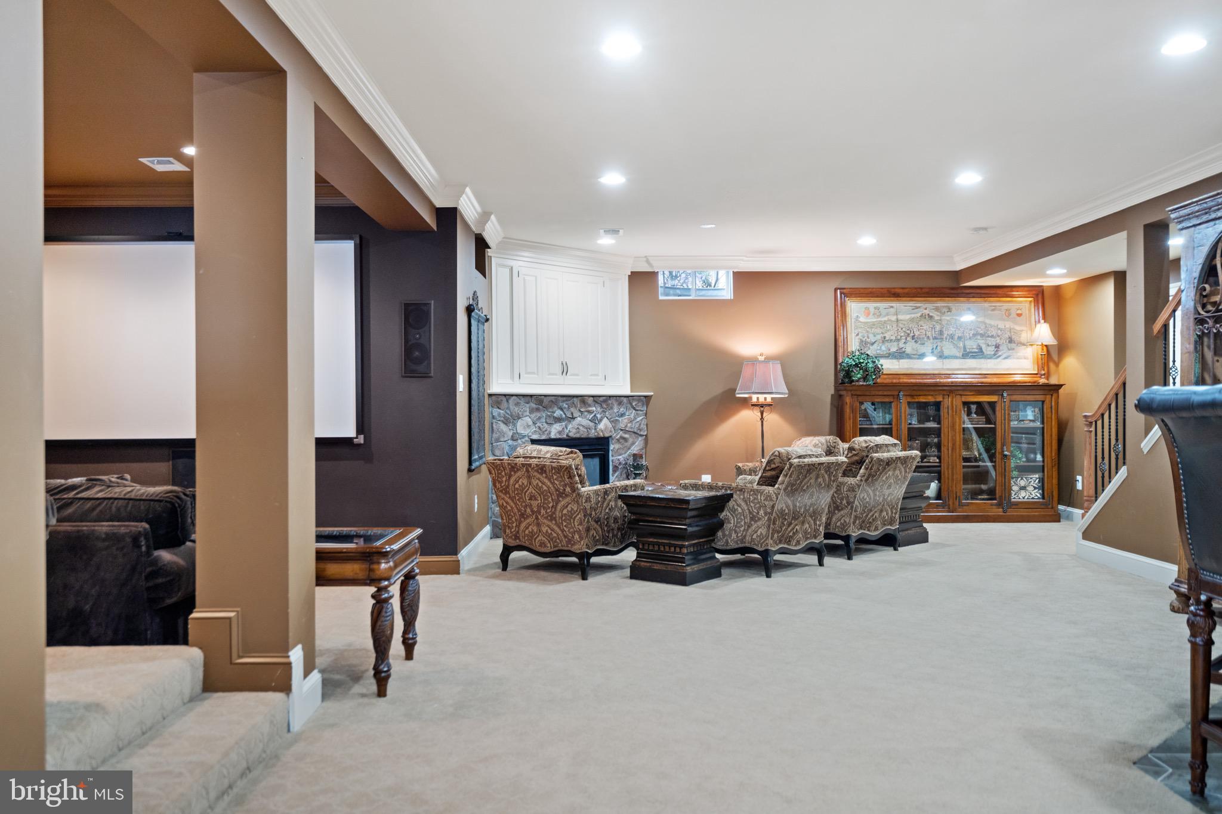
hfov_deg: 63.7
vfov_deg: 45.0
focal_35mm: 29
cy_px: 407
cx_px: 611
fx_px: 984
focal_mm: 29
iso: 320
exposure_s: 1/8
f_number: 4
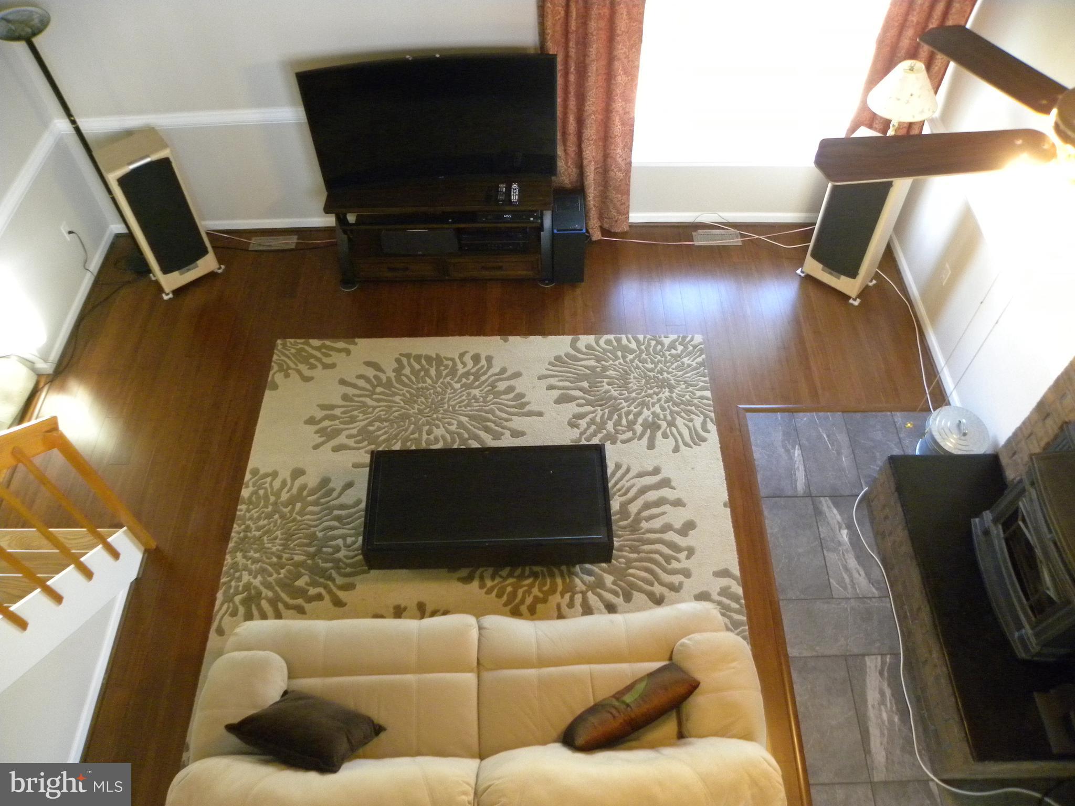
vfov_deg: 53.1
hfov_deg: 67.3
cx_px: 538
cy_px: 403
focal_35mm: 26
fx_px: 807
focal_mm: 4.6
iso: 400
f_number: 2.8
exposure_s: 1/32
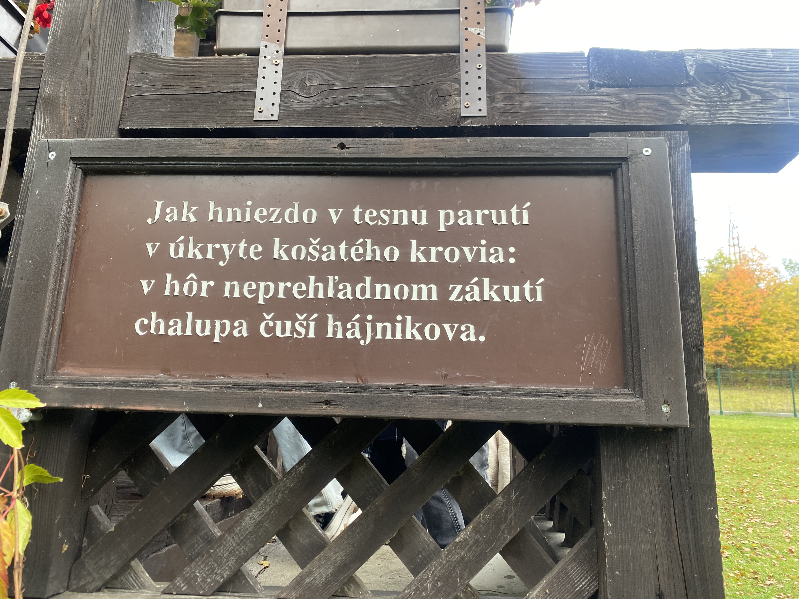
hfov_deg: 67.3
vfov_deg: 53.1
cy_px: 300
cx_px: 400
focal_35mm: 26
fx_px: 600
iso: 100
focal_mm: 4.25
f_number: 1.8
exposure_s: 1/121
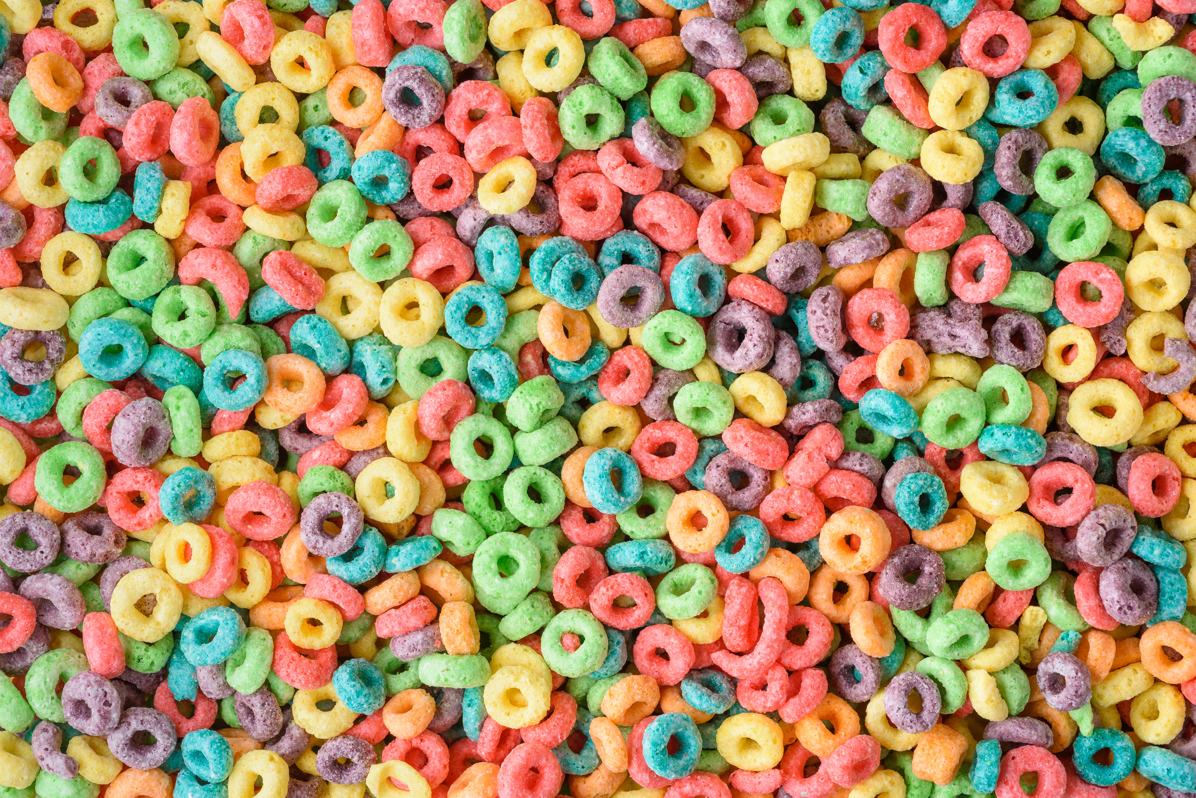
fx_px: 2127
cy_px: 386
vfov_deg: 21.3
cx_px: 634
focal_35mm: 64
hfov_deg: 31.4
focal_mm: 60
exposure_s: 1/125
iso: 160
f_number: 9
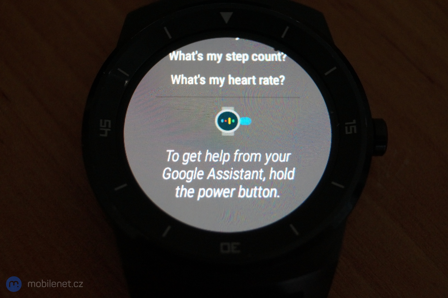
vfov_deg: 18.2
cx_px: 224
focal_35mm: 75
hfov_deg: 27.0
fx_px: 933
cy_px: 149
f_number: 5.6
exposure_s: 1/80
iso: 1600
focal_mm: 50
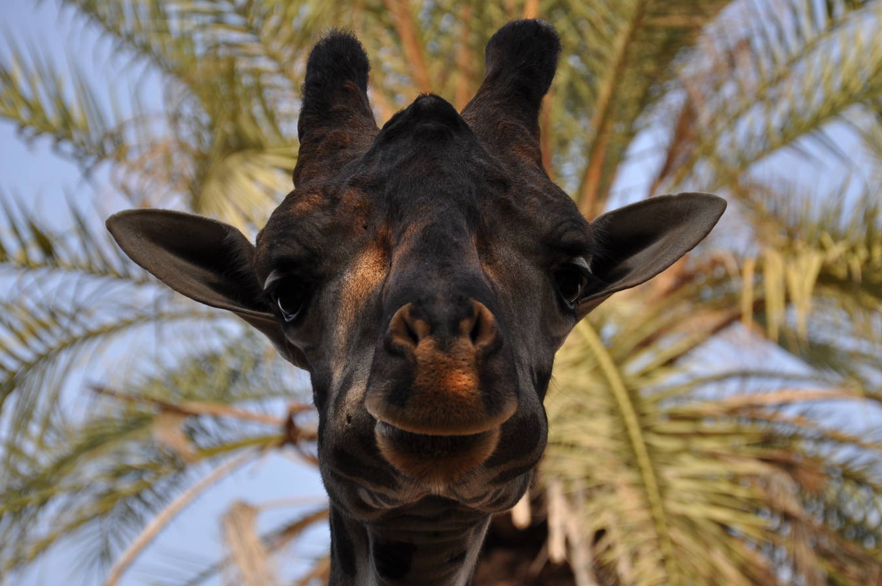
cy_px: 294
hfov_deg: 10.9
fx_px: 4616
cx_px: 505
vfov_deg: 7.3
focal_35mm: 189
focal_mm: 105
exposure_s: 1/500
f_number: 5.6
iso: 250
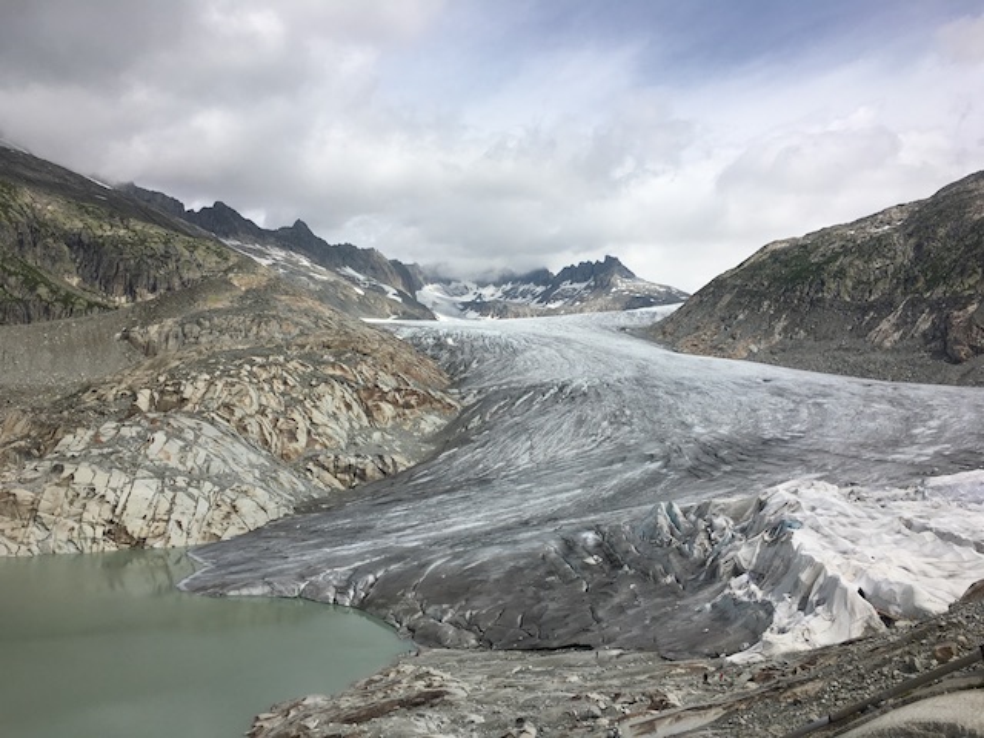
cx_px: 492
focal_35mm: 29
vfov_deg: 48.2
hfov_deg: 61.7
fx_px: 824
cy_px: 369
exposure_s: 1/3846
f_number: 2.2
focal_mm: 4.15
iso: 25
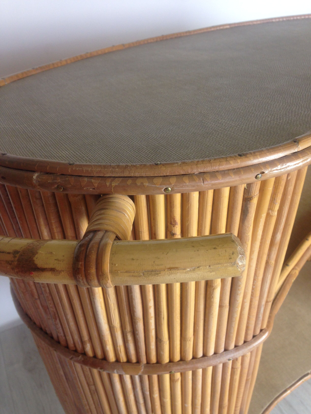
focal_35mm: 33
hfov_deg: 42.9
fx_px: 395
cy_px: 207
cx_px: 156
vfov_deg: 55.4
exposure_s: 1/20
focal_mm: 4.12
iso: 80
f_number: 2.4
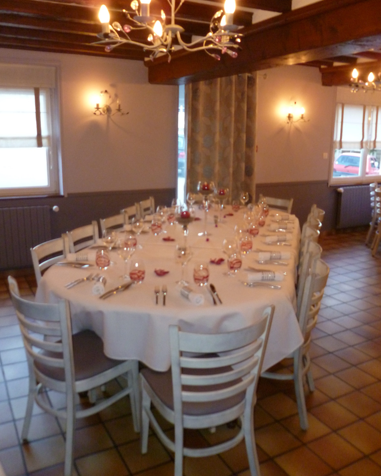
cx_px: 189
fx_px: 423
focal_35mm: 30
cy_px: 243
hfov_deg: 48.5
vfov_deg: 58.8
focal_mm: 5
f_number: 2.8
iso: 400
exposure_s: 1/30
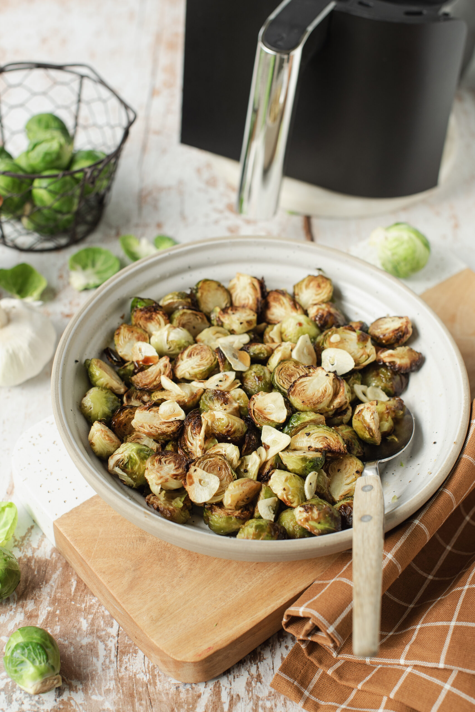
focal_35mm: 50
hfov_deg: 27.0
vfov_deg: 39.6
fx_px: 989
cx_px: 238
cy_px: 356
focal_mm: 50
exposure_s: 1/100
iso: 250
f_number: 5
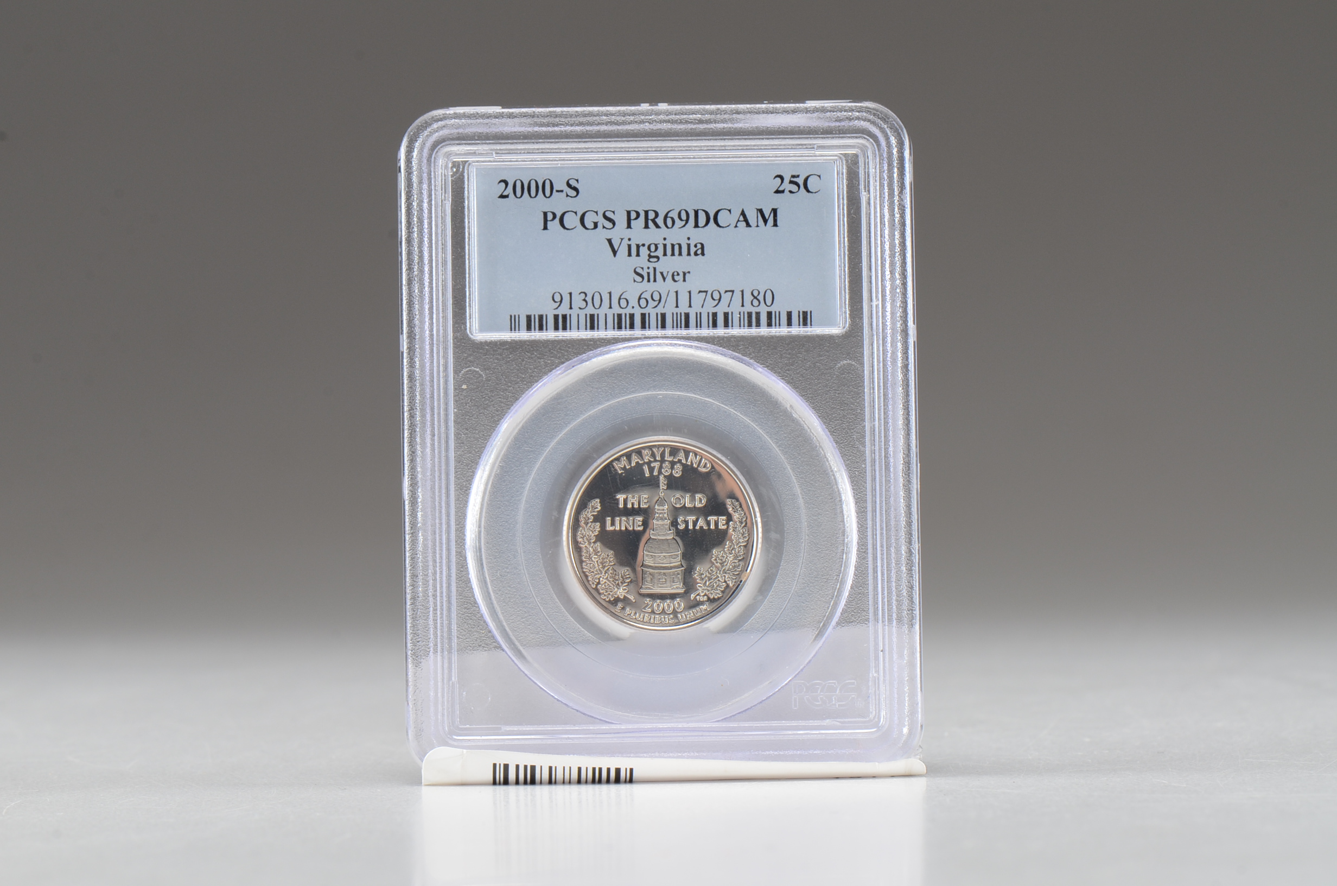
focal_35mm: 128
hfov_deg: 16.1
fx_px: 4725
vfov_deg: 10.7
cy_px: 443
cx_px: 668
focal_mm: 85
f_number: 14
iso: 320
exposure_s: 1/100
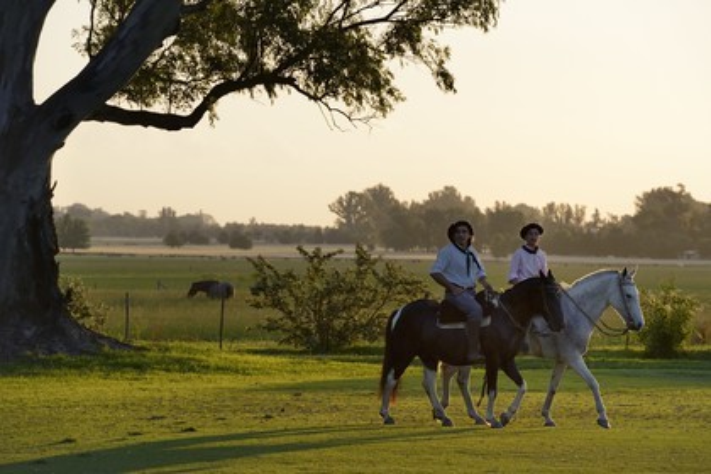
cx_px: 356
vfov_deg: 6.9
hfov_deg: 10.3
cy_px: 237
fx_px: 3950
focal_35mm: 200
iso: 400
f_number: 8
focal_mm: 200
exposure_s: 1/500
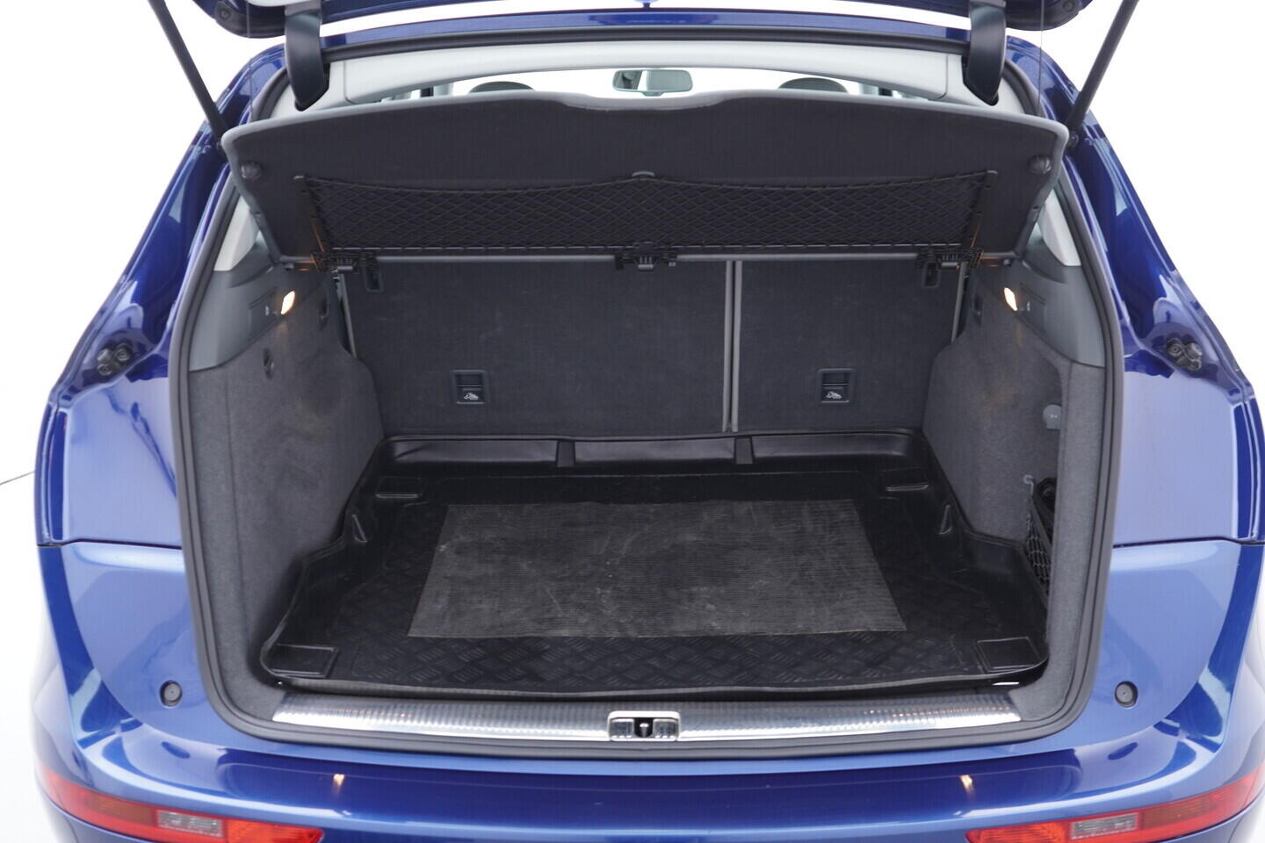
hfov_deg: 53.1
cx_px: 632
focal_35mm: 36
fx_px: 1265
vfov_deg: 36.9
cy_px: 422
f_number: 2.8
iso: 250
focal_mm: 24
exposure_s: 1/40
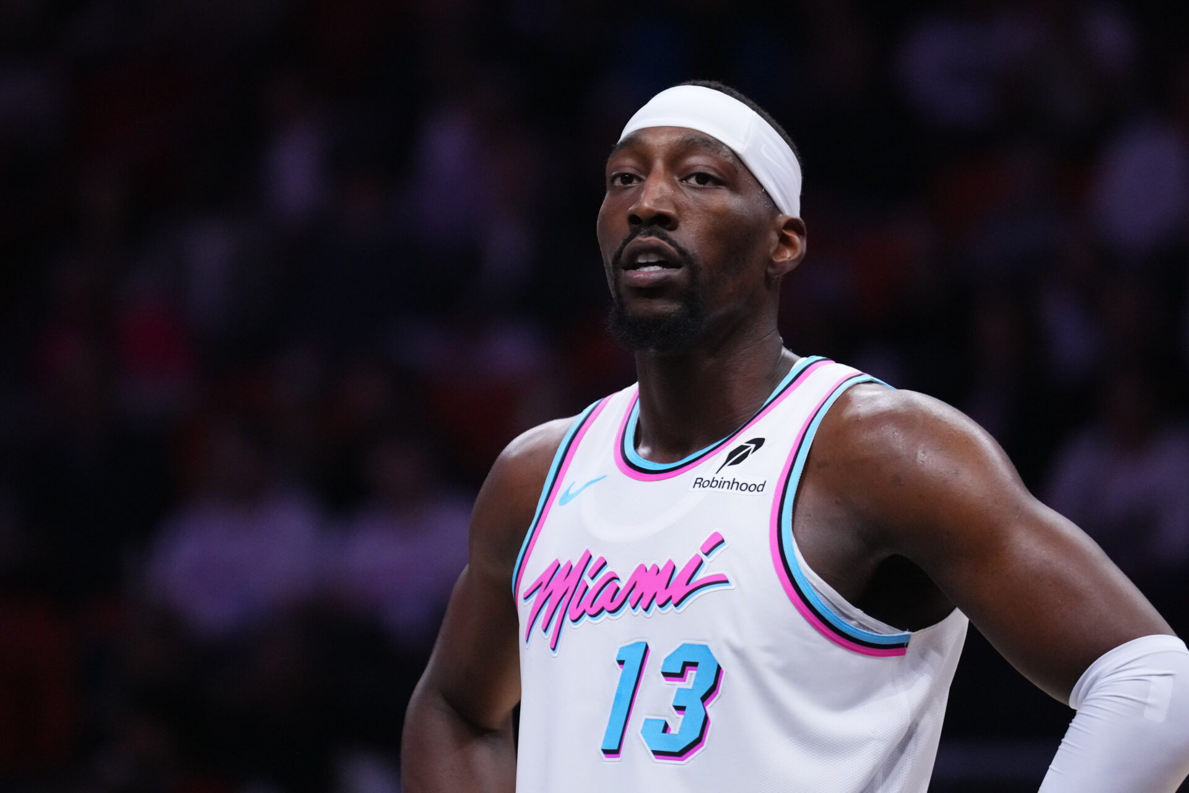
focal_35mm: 300
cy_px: 396
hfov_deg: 6.9
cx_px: 594
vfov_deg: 4.6
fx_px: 9908
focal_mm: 200
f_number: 2.8
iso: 4000
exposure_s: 1/2000
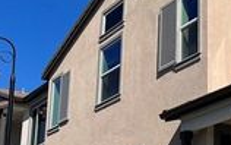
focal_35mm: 87
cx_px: 313
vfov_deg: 14.9
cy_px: 125
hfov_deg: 21.2
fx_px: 548
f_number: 1.5
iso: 50
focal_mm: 5.7
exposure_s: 1/7463
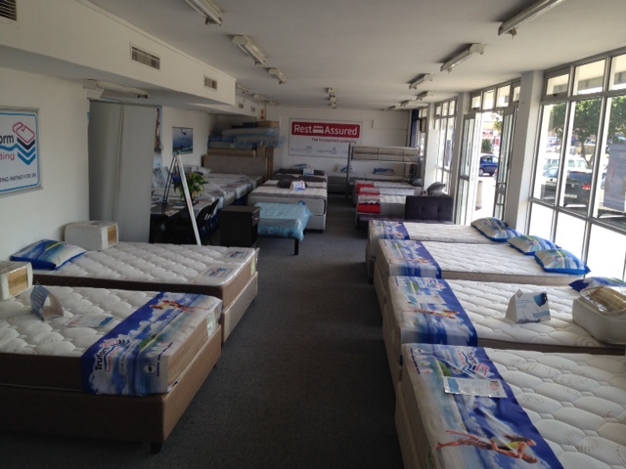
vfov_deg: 42.9
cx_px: 313
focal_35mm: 33
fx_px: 597
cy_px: 234
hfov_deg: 55.4
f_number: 2.4
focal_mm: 4.12
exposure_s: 1/148
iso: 50
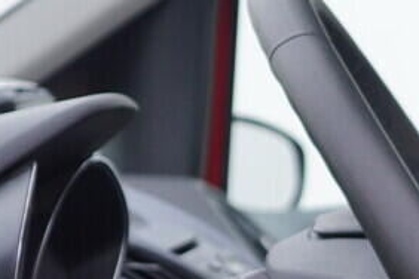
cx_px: 634
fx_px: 2141
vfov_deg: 7.4
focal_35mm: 184
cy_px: 356
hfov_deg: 10.8
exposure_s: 1/50
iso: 125
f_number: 3.2
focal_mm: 24
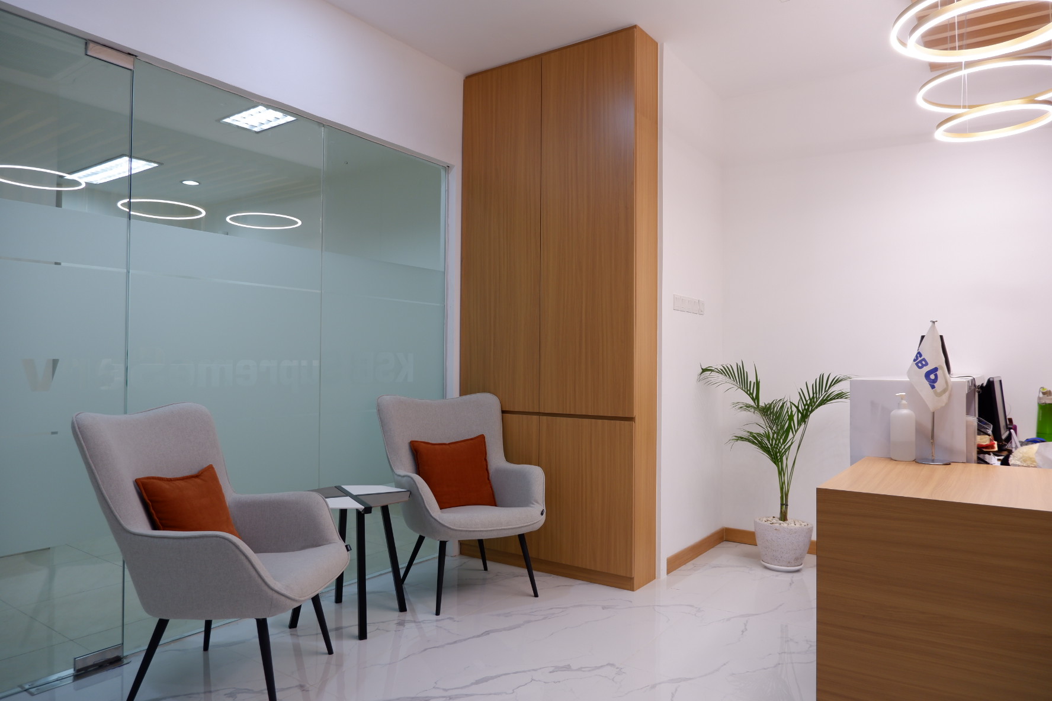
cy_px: 350
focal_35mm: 23
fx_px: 672
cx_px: 526
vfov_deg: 55.1
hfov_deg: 76.1
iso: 200
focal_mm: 15.2
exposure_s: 1/45
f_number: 3.5
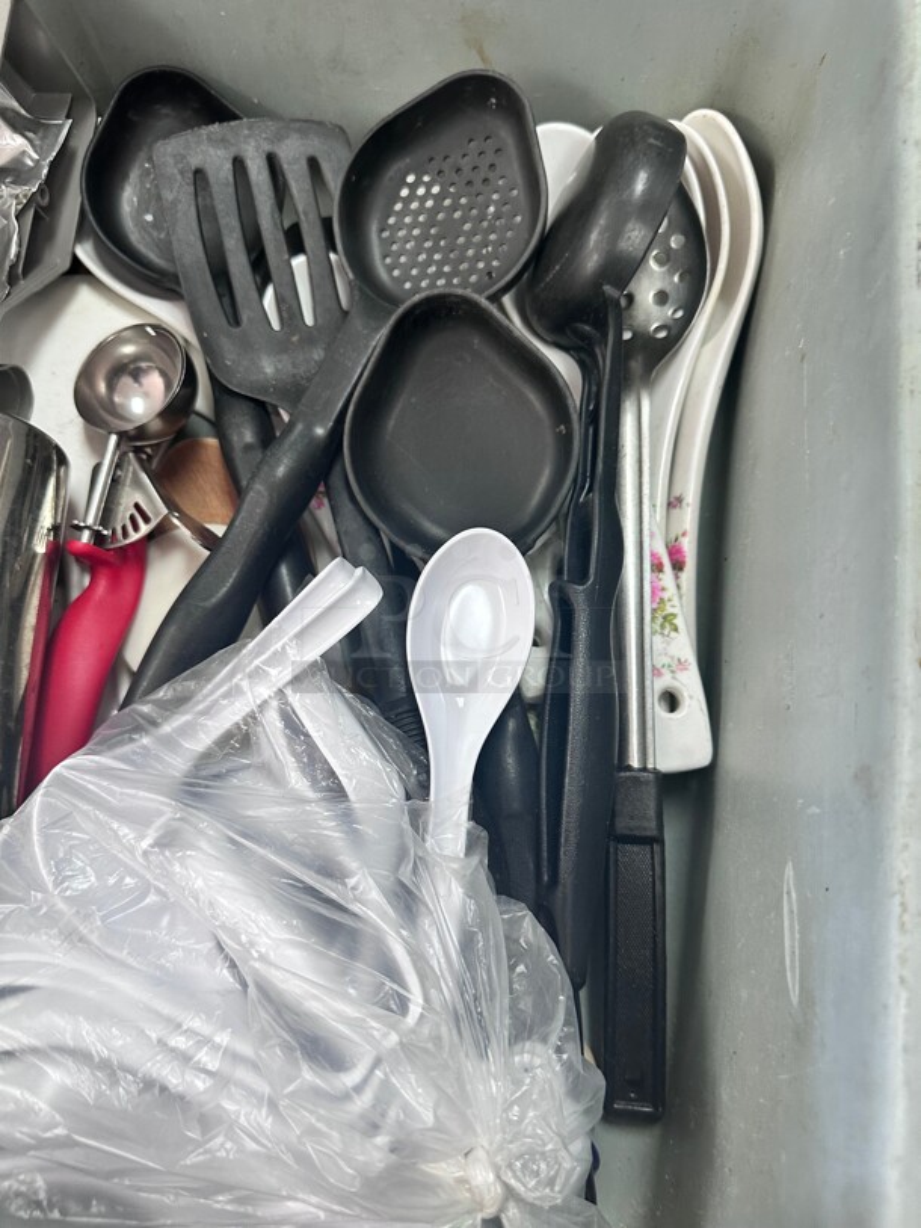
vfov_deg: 71.6
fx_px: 851
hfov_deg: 56.8
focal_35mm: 24
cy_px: 614
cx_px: 460
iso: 200
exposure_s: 1/120
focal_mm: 6.86
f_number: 1.78
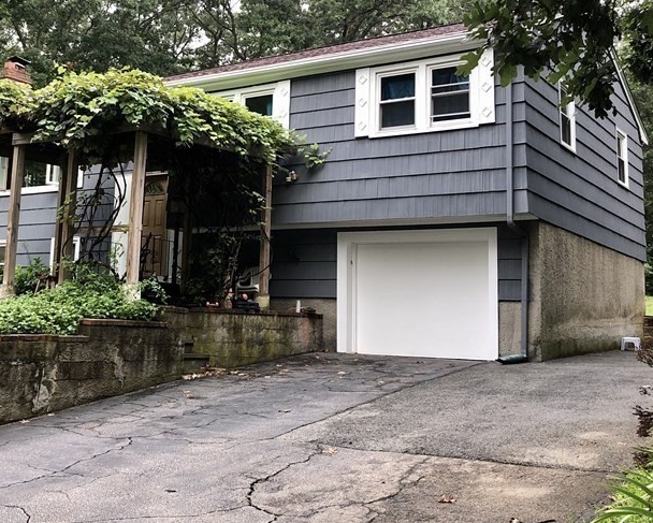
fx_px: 889
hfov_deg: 39.8
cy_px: 184
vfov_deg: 32.6
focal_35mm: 46
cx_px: 219
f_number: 1.8
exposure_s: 1/40
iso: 25
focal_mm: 3.99
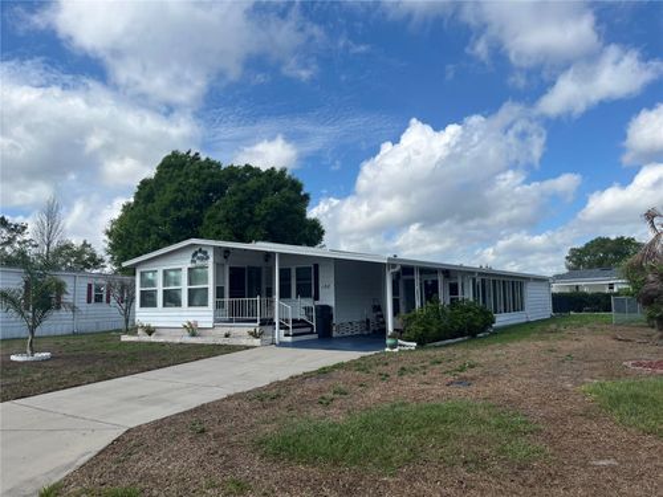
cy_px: 248
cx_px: 332
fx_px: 498
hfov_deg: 67.3
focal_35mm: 26
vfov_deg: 53.1
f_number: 1.6
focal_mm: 5.1
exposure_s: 1/4651
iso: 50
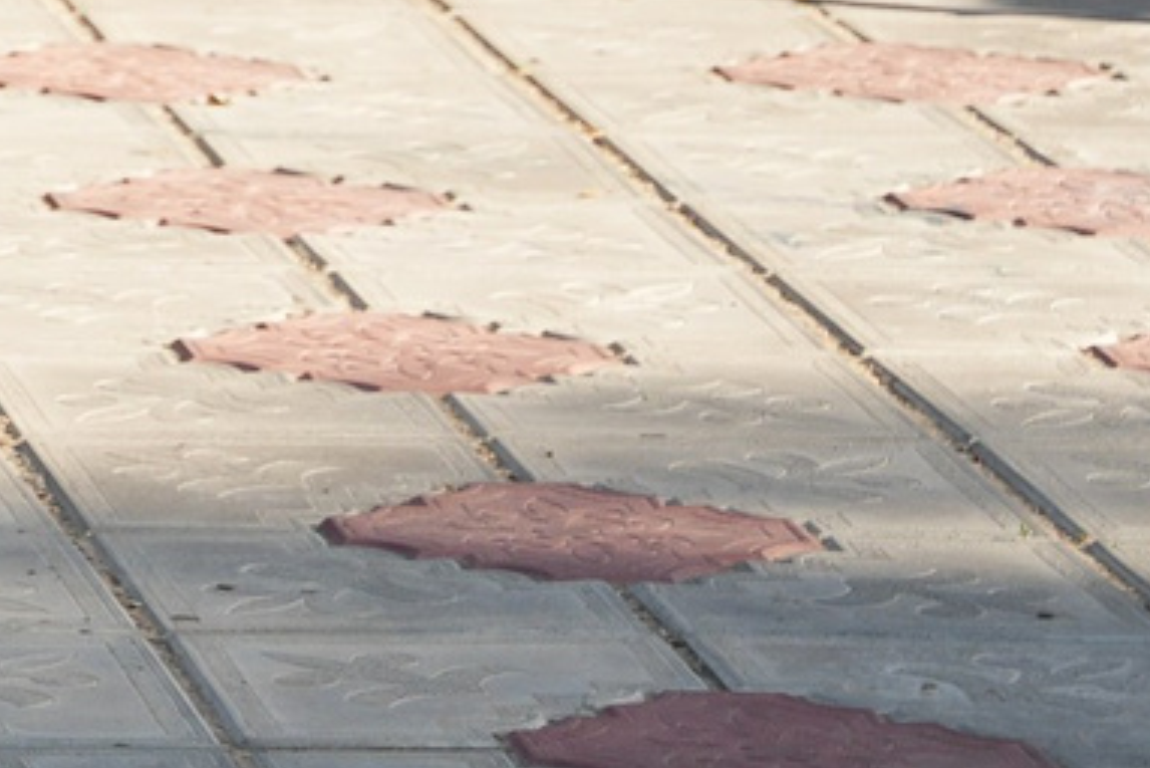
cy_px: -538
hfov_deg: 5.9
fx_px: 10035
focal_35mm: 314
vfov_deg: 4.3
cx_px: -2676
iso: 160
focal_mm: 46.9
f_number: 2.8
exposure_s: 1/400
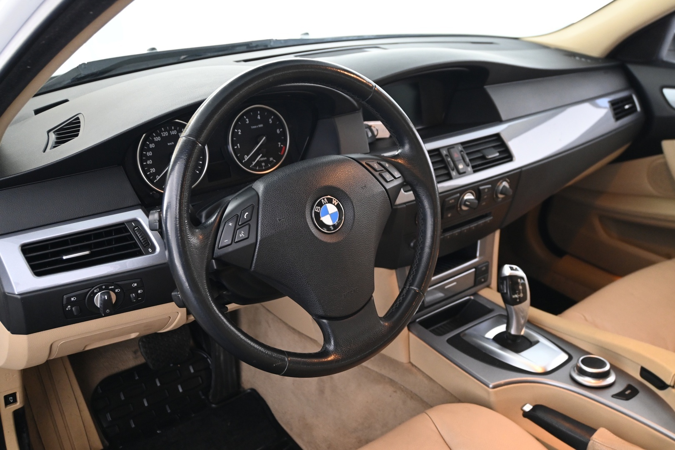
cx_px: 338
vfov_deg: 39.1
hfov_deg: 56.1
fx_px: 633
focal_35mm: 34
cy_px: 225
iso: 1600
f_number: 4
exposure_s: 1/8
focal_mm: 22.5
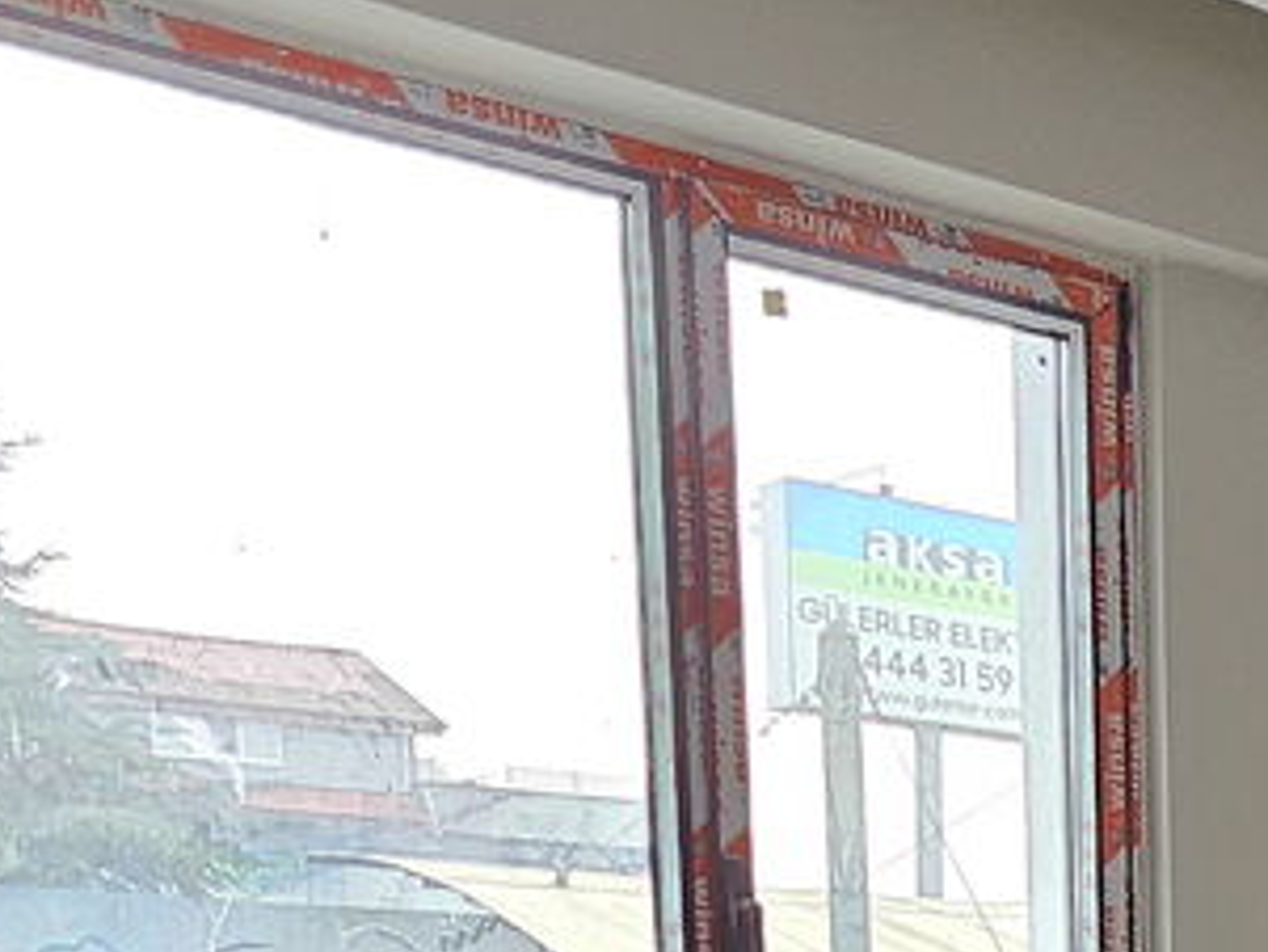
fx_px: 2529
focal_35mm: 69
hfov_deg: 23.9
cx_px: 1757
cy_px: 1634
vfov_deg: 17.8
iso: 80
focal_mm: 2.2
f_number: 2.2
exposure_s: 1/50.3
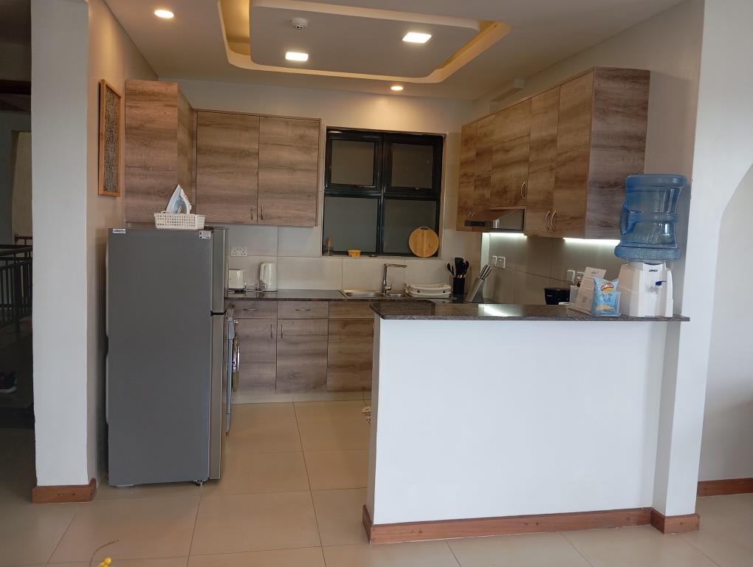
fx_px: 610
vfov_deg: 49.9
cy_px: 284
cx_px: 376
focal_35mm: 28
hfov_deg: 63.4
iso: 505
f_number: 1.8
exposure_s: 1/100
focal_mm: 4.22
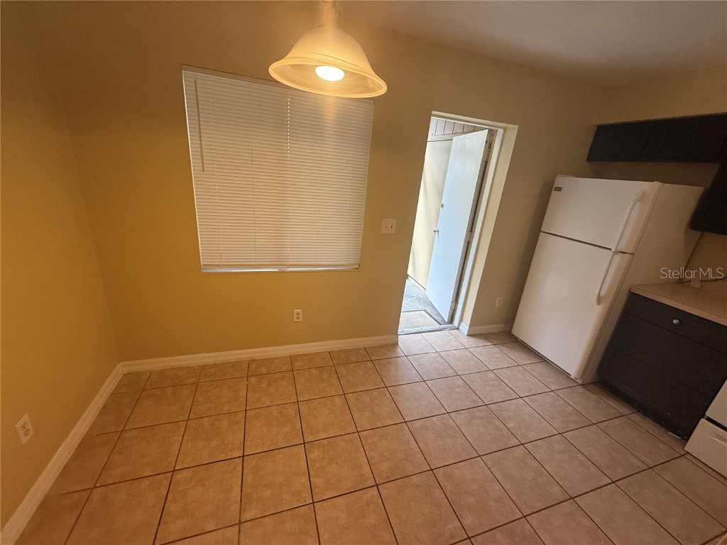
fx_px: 294
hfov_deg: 102.1
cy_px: 272
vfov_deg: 85.7
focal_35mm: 14
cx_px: 364
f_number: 2.2
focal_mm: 2.22
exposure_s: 1/120
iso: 250
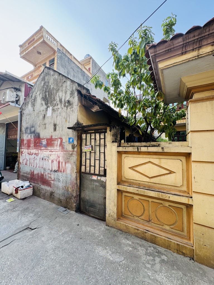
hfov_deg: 85.7
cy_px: 142
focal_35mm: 14
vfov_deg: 102.1
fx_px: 115
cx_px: 107
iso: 40
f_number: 2.2
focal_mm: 2.22
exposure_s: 1/140
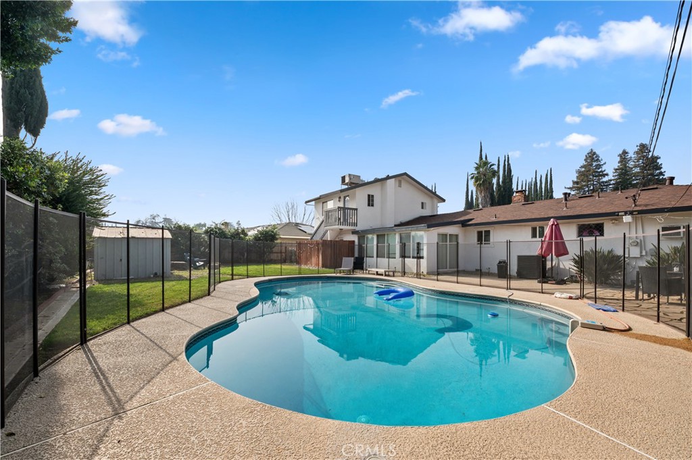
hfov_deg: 104.3
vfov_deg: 81.1
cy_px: 230
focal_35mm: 14
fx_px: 269
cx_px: 346
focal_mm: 14
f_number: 9
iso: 250
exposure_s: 1/500
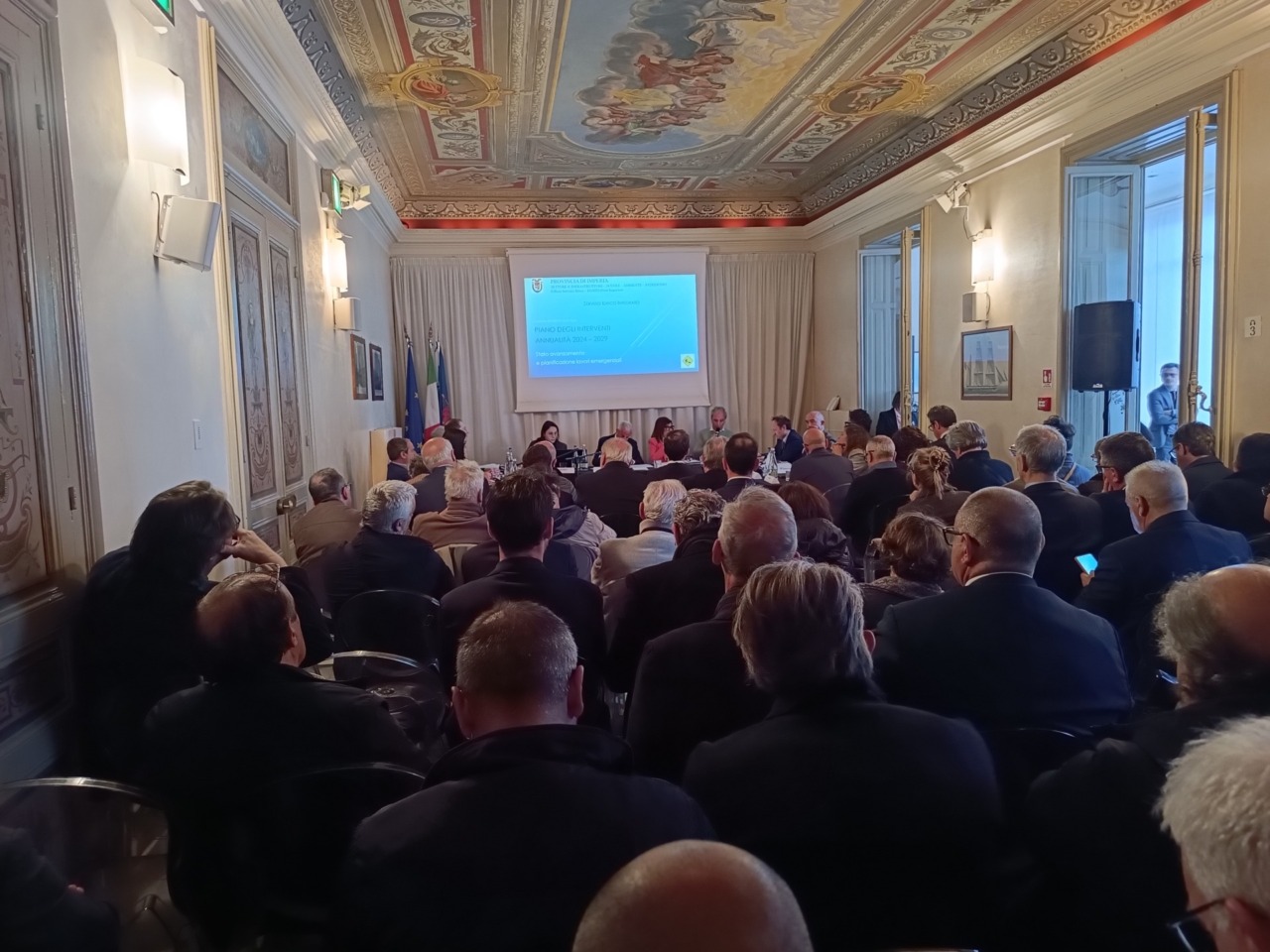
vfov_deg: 56.8
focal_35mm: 24
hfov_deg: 71.6
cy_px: 476
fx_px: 881
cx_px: 635
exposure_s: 1/50
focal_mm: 6.14
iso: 940
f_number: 1.65
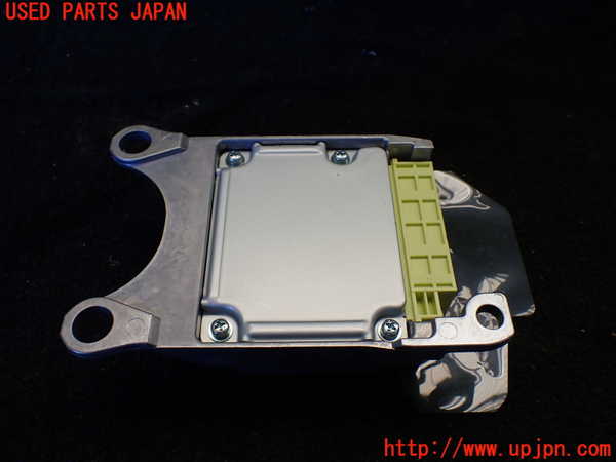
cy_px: 231
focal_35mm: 30
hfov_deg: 60.0
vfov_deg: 46.8
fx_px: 534
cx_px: 308
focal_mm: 5.4
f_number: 2.3
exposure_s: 1/125
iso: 100
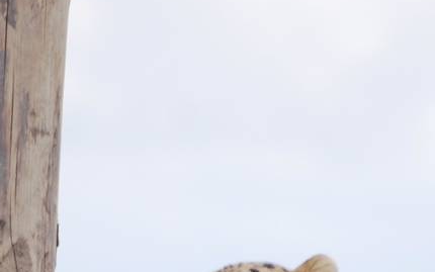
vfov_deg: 0.9
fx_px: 18226
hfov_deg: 1.4
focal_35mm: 1537
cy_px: 479
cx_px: 275
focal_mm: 270
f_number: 5.6
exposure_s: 1/500
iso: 200
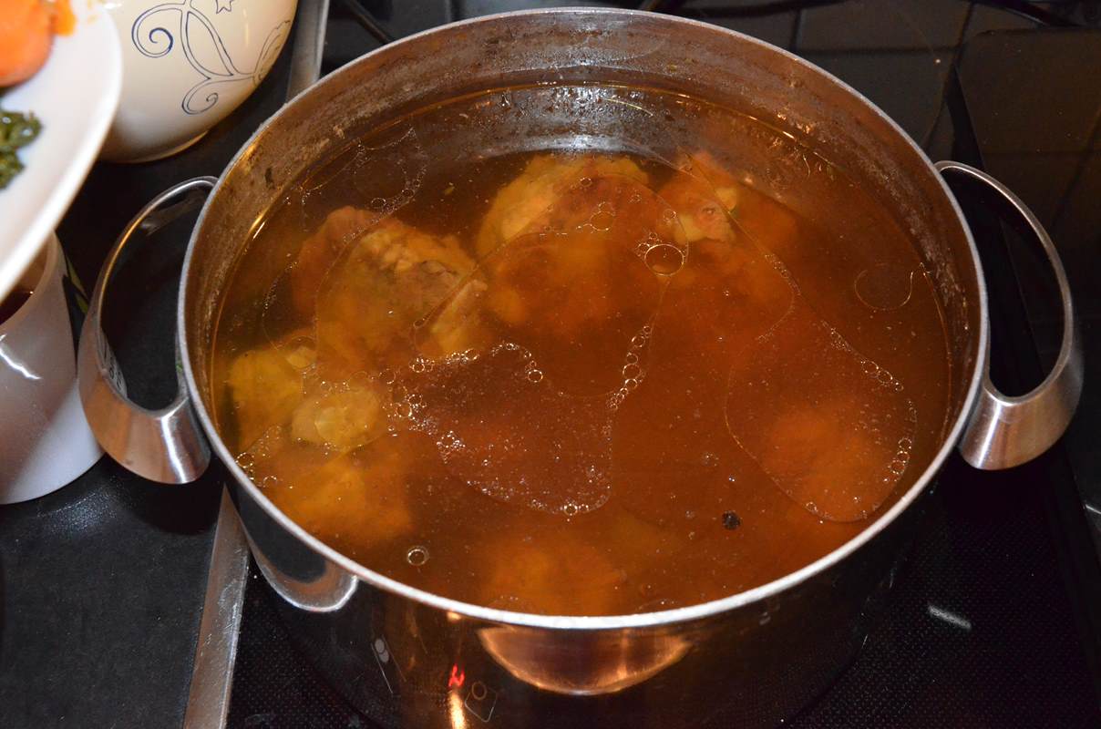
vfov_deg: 29.7
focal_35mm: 45
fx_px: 1373
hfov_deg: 43.7
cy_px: 364
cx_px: 550
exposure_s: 1/60
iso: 6400
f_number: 8
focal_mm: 30
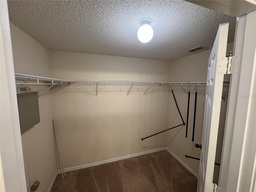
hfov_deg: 102.1
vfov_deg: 85.7
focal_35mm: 14
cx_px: 128
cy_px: 96
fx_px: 104
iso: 200
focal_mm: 2.22
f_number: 2.2
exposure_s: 1/60
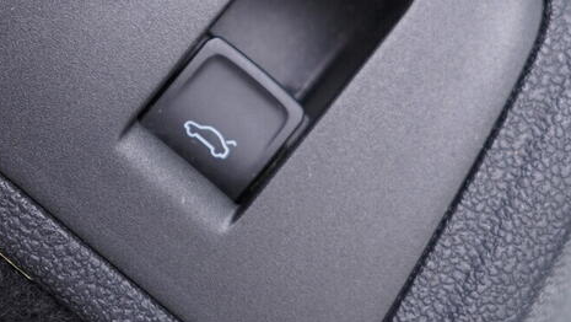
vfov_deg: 14.5
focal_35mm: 83
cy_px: 66
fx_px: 1257
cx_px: 208
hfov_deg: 25.5
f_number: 2.8
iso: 320
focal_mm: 24
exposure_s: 1/40
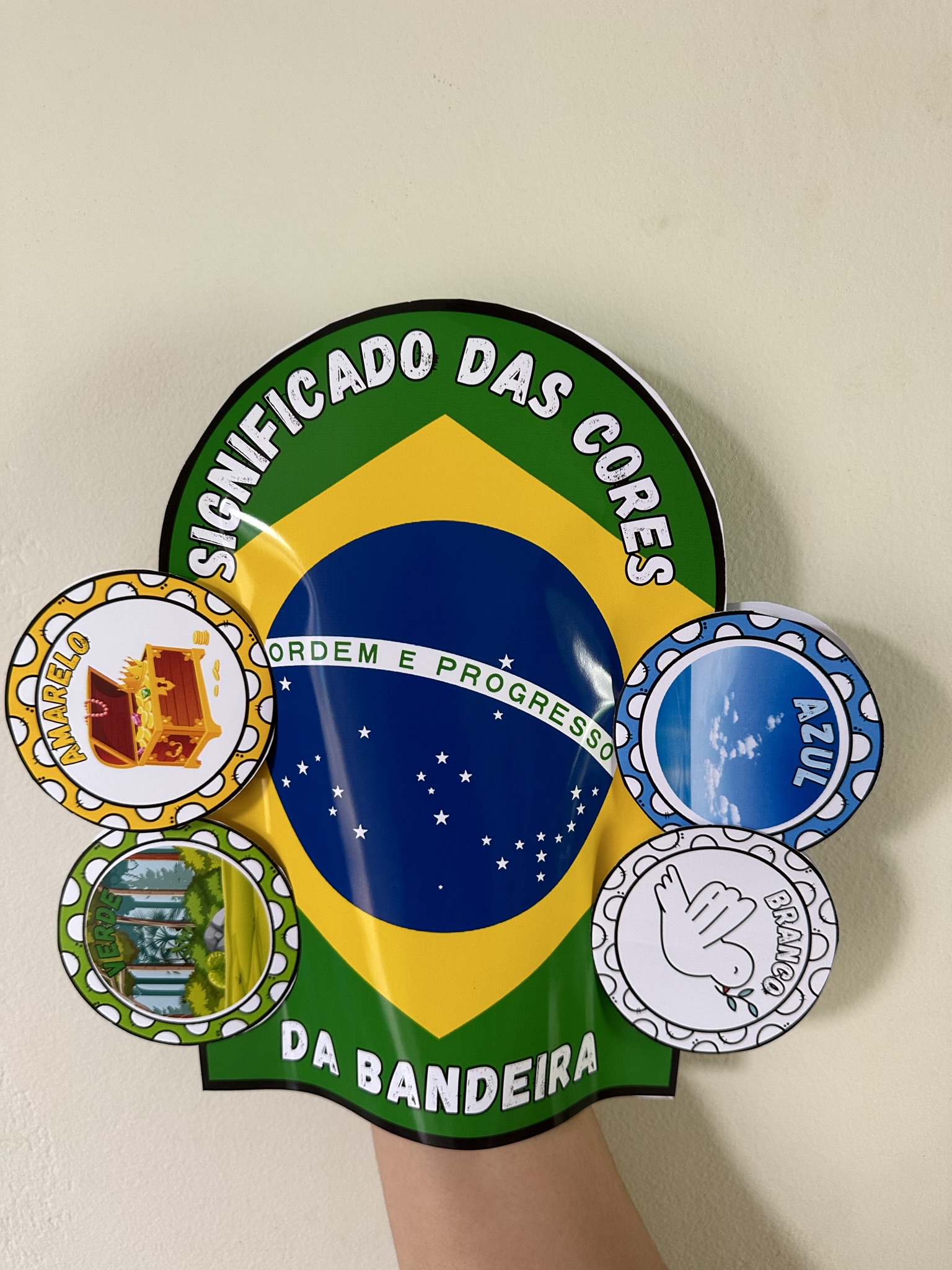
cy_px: 635
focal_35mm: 24
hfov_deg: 56.8
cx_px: 476
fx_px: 880
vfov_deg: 71.6
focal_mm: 6.86
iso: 160
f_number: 1.78
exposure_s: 1/60
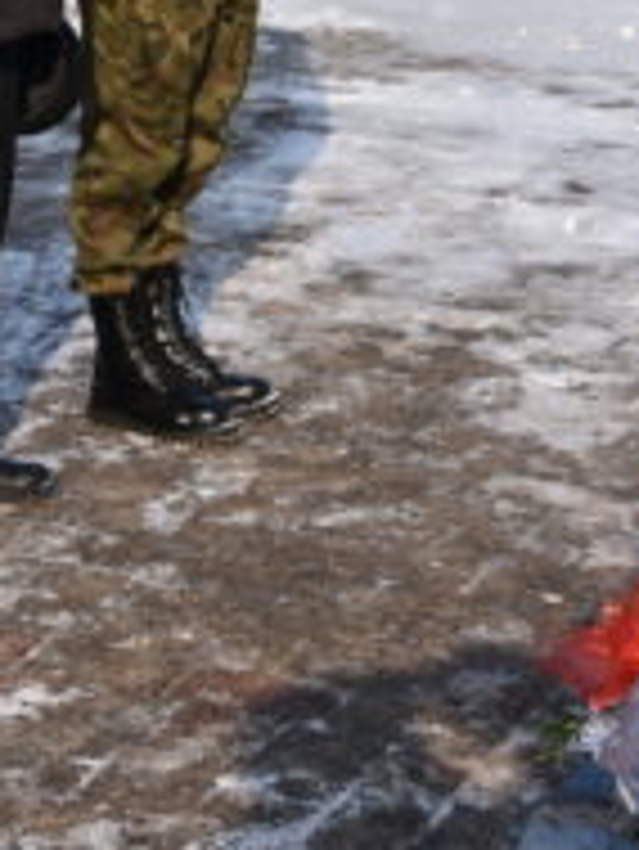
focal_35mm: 122
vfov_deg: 15.8
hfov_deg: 12.1
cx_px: 112
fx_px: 2999
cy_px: -36
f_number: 8
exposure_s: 1/500
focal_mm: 38
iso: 180
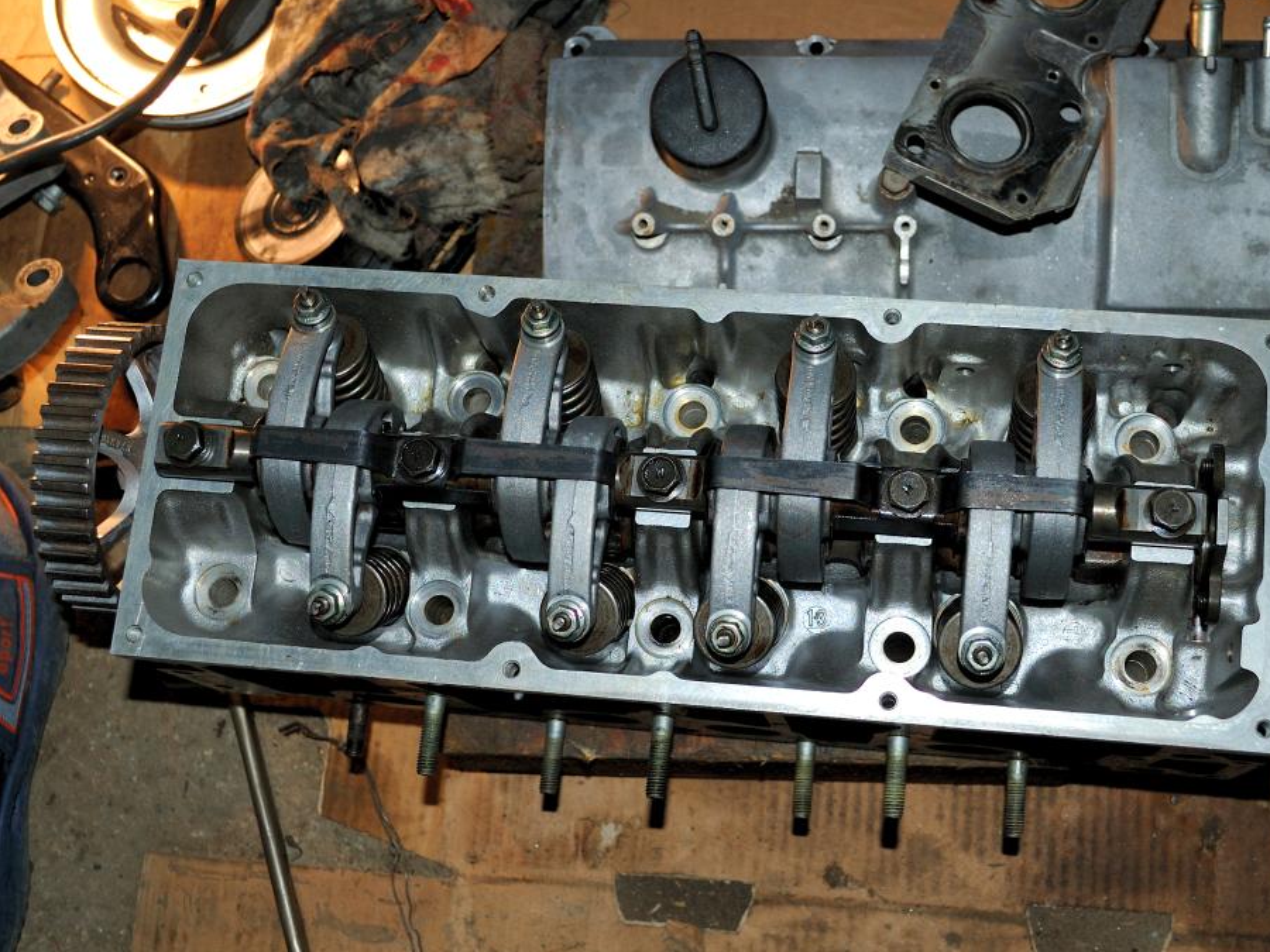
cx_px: 721
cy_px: 473
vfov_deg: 30.5
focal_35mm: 48
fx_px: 1744
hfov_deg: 39.9
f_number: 5.6
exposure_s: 1/125
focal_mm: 29
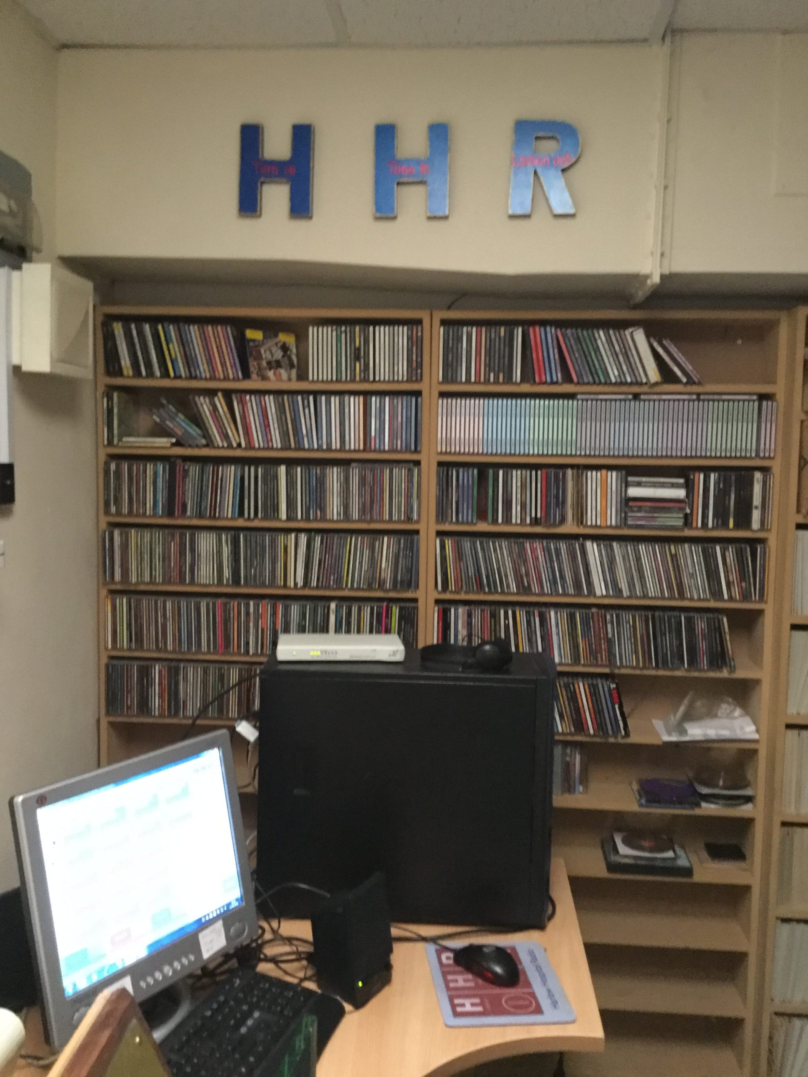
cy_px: 538
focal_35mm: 31
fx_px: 965
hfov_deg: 45.4
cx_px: 404
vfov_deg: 58.4
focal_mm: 3.3
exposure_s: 1/17
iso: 500
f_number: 2.4
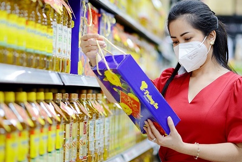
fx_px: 774
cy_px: 68
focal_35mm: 115
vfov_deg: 11.9
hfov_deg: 17.8
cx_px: 106
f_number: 2
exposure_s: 1/250
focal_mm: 85
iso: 1600
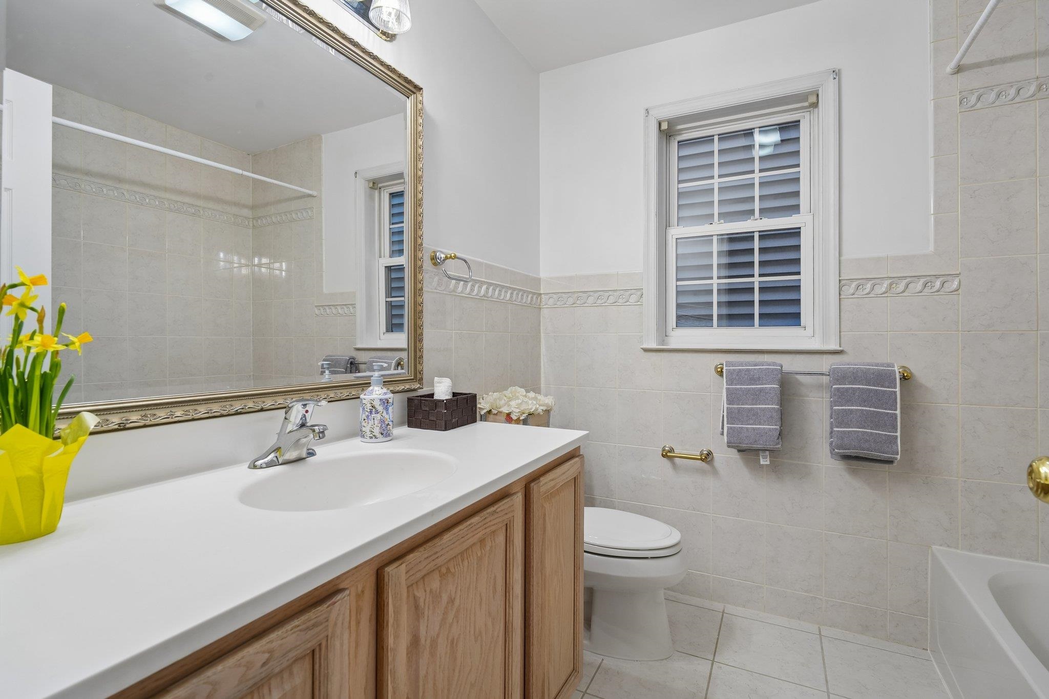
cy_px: 350
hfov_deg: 96.7
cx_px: 524
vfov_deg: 73.7
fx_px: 466
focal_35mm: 16
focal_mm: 16
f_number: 8
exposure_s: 1/20
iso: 400
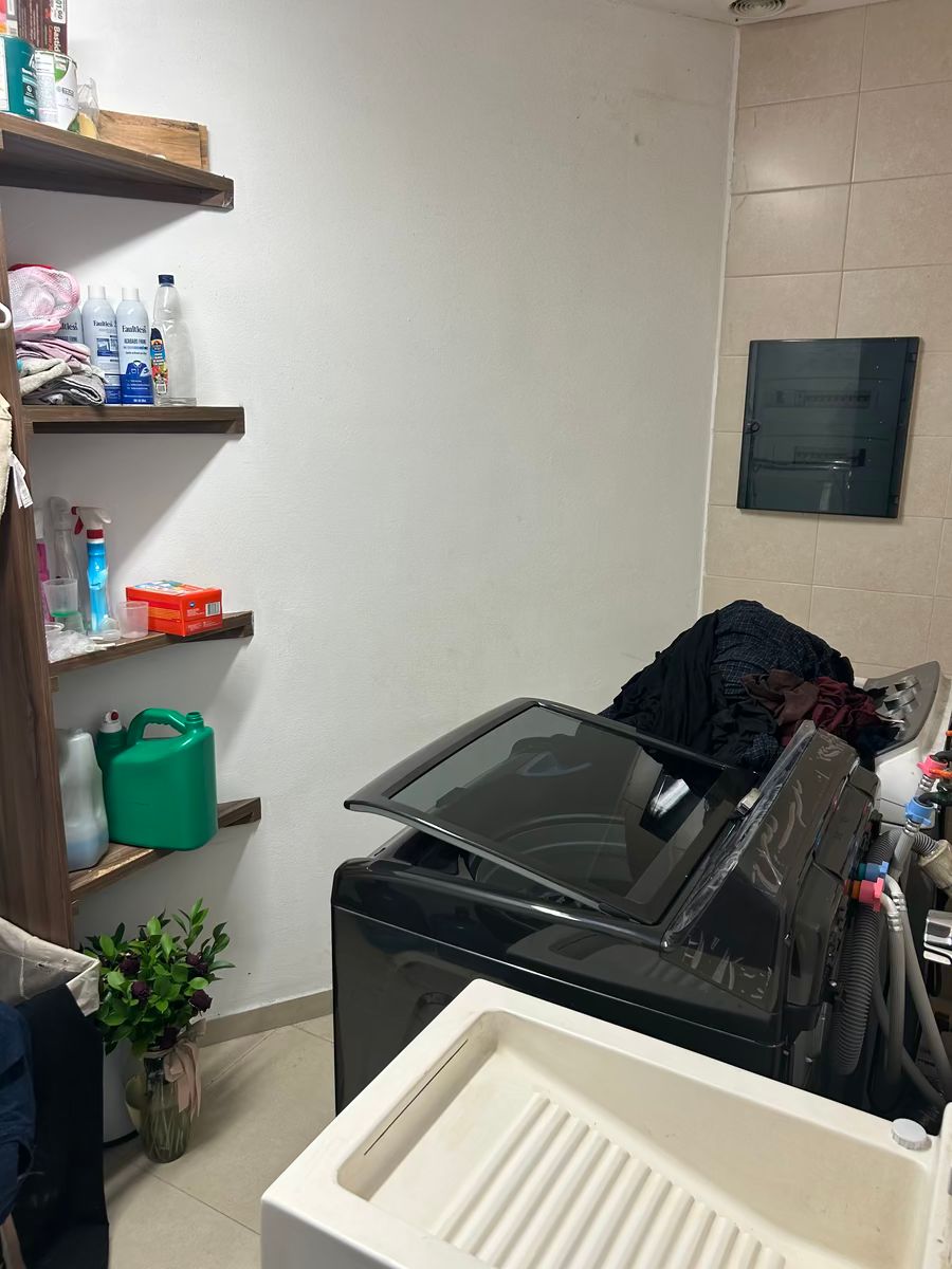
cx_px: 476
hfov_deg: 53.1
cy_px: 634
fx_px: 953
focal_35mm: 26
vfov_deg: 67.3
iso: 80
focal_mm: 5.7
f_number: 1.5
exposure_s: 1/60
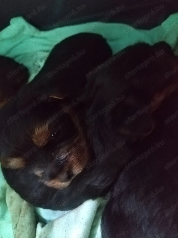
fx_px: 185
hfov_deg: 51.3
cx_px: 89
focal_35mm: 27
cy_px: 119
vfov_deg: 65.3
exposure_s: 1/10
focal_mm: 4.95
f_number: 1.9
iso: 6777
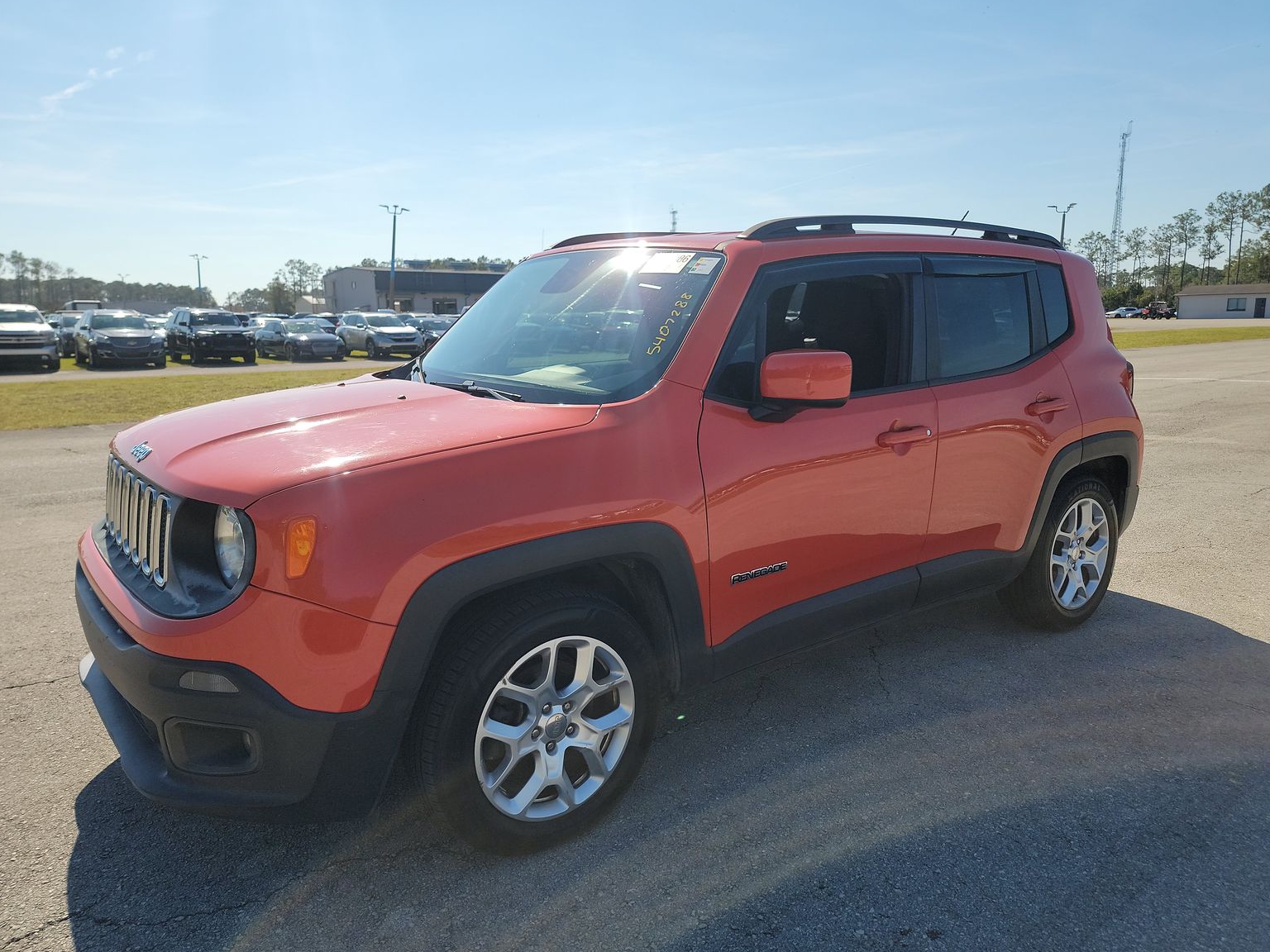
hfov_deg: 69.4
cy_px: 485
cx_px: 642
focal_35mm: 25
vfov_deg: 54.9
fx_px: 917
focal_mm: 6.7
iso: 50
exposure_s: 1/1069
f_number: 1.8
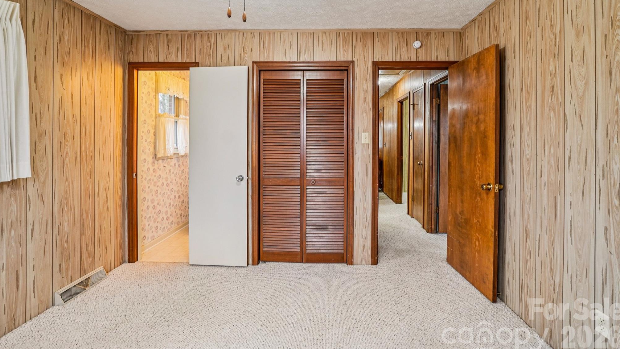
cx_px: 311
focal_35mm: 16
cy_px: 148
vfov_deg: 66.7
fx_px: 263
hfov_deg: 99.4
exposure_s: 1/6
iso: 400
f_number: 8
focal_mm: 10
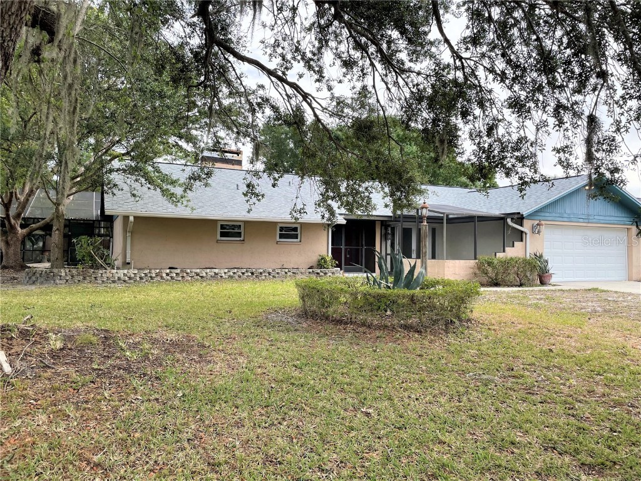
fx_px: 481
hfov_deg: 67.3
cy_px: 240
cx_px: 320
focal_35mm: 26
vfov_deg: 53.1
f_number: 1.6
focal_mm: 4.2
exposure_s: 1/997
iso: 32
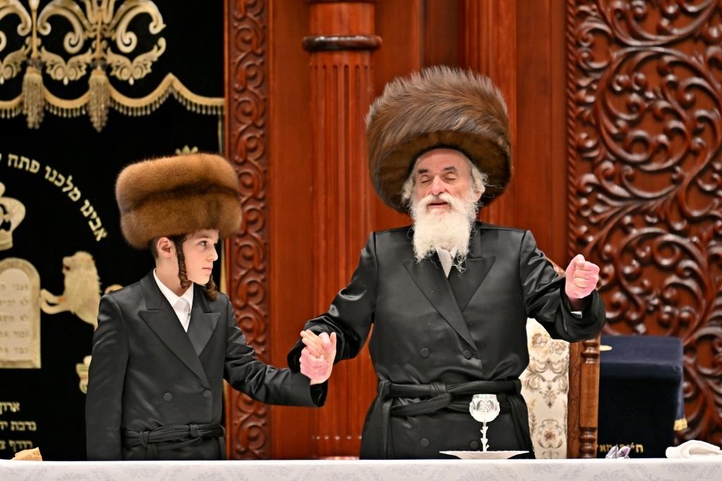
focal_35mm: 300
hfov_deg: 6.9
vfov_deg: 4.6
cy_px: 240
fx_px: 6014
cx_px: 361
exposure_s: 1/250
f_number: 2.8
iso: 250
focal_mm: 200
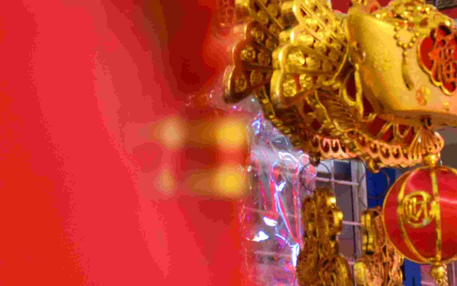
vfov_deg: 6.3
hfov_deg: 10.0
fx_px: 2591
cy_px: 323
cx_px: 458
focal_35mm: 208
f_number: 4.8
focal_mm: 52
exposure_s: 1/25
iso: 500
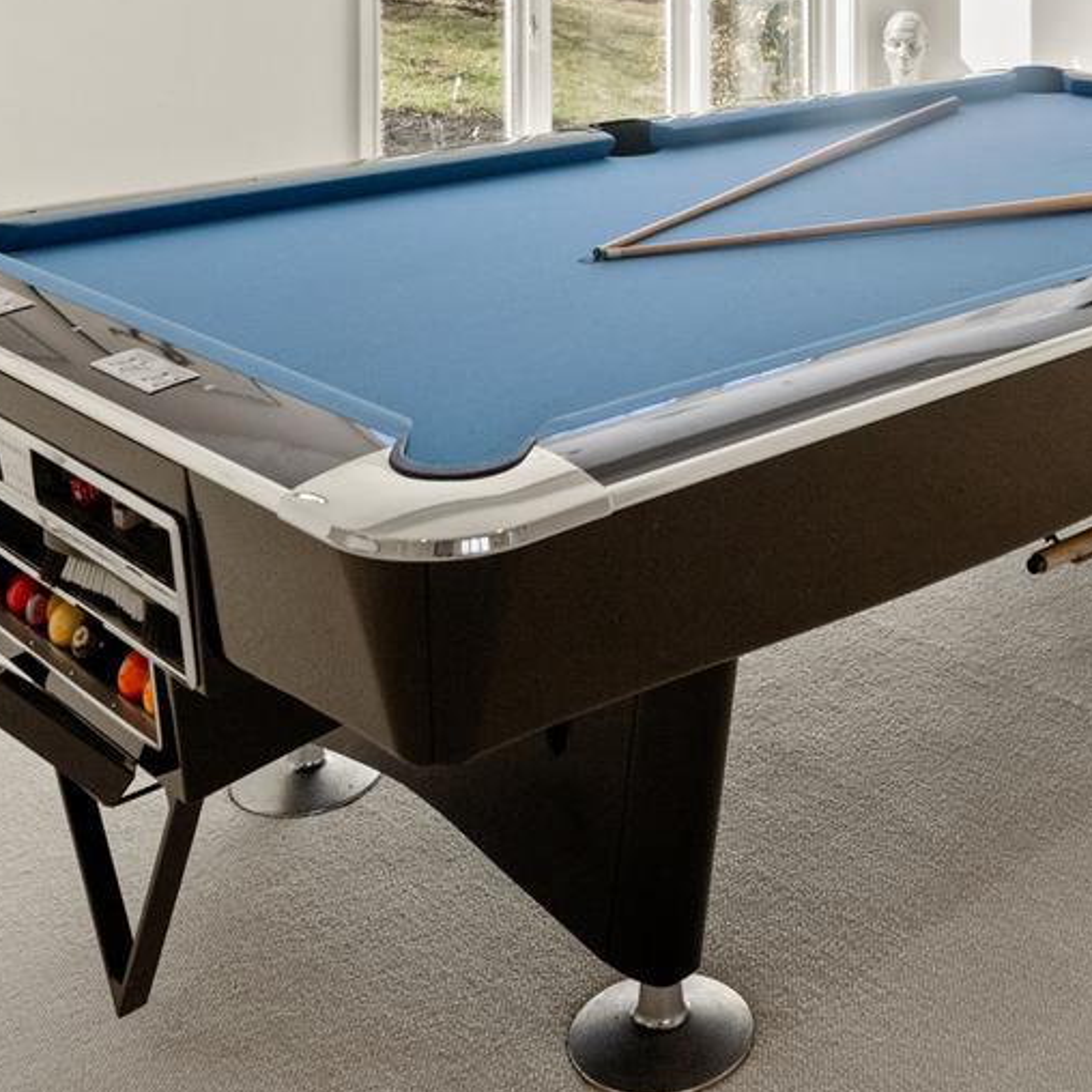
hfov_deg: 34.4
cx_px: 862
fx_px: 1713
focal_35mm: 48
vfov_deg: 31.0
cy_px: -145
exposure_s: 1/400
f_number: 5
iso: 640
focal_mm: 14
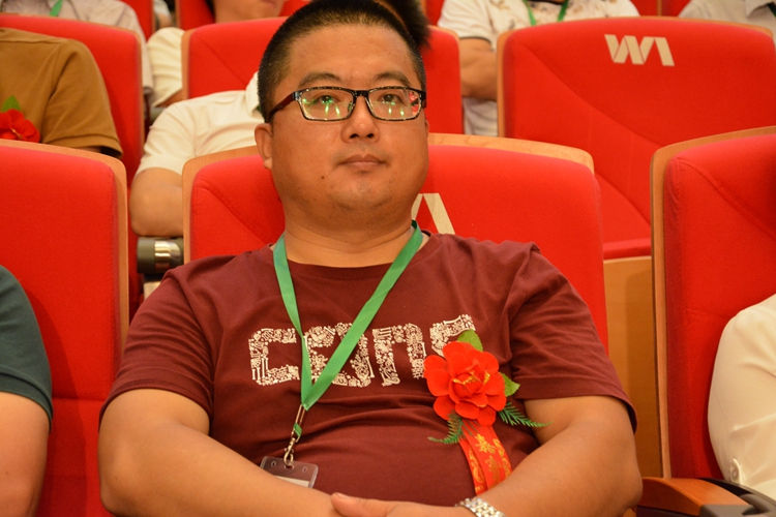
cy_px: 258
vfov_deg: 15.7
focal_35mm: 87
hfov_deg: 23.4
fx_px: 1875
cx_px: 388
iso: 2800
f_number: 5
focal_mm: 58
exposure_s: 1/30
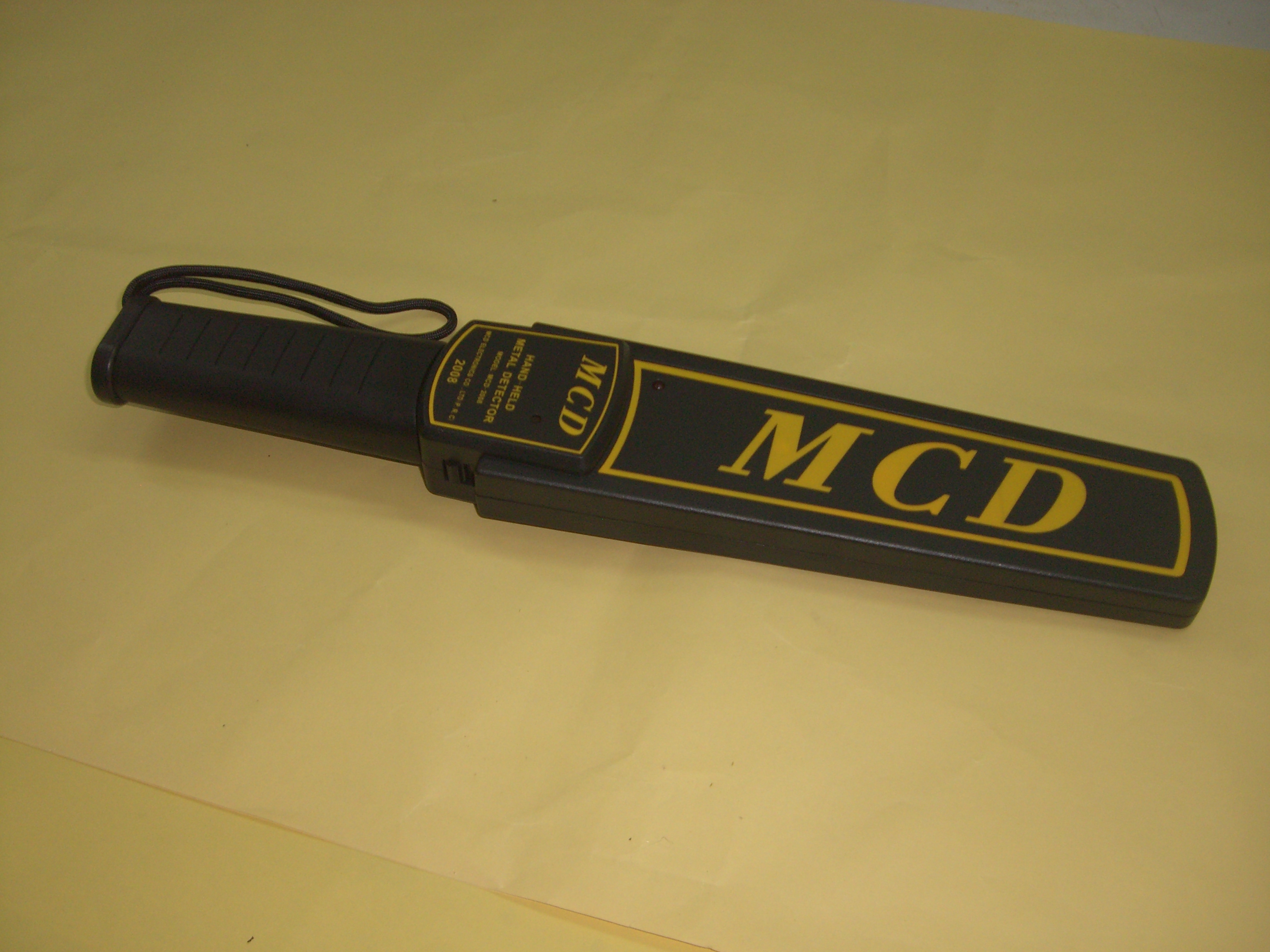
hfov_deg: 49.0
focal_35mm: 38
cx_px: 635
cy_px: 476
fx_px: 1394
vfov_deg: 37.7
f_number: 2.7
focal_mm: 6.2
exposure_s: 1/50
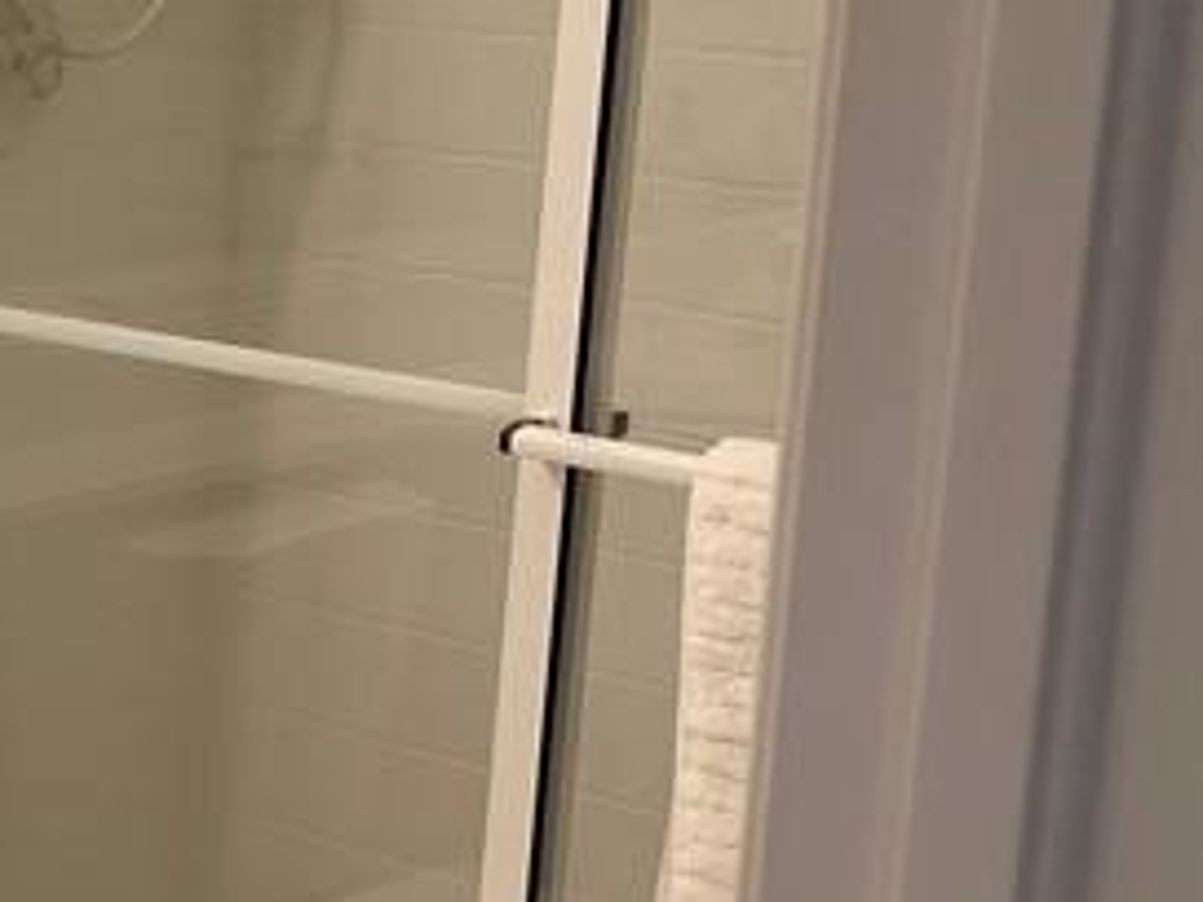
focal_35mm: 98
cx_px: -964
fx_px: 3406
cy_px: 318
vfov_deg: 15.1
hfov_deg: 16.7
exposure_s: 1/137
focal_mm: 5.7
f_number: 1.5
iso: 32
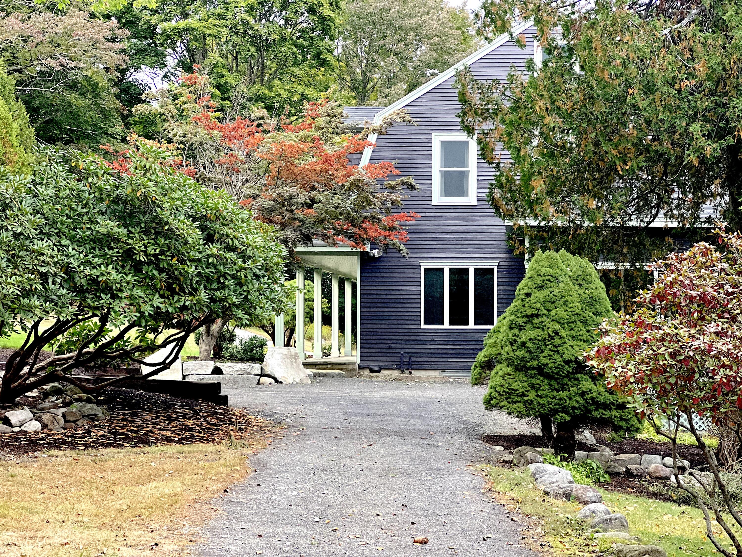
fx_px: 1651
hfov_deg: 25.3
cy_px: 278
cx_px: 371
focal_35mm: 77
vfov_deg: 19.1
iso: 250
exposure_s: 1/89
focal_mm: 9
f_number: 2.8
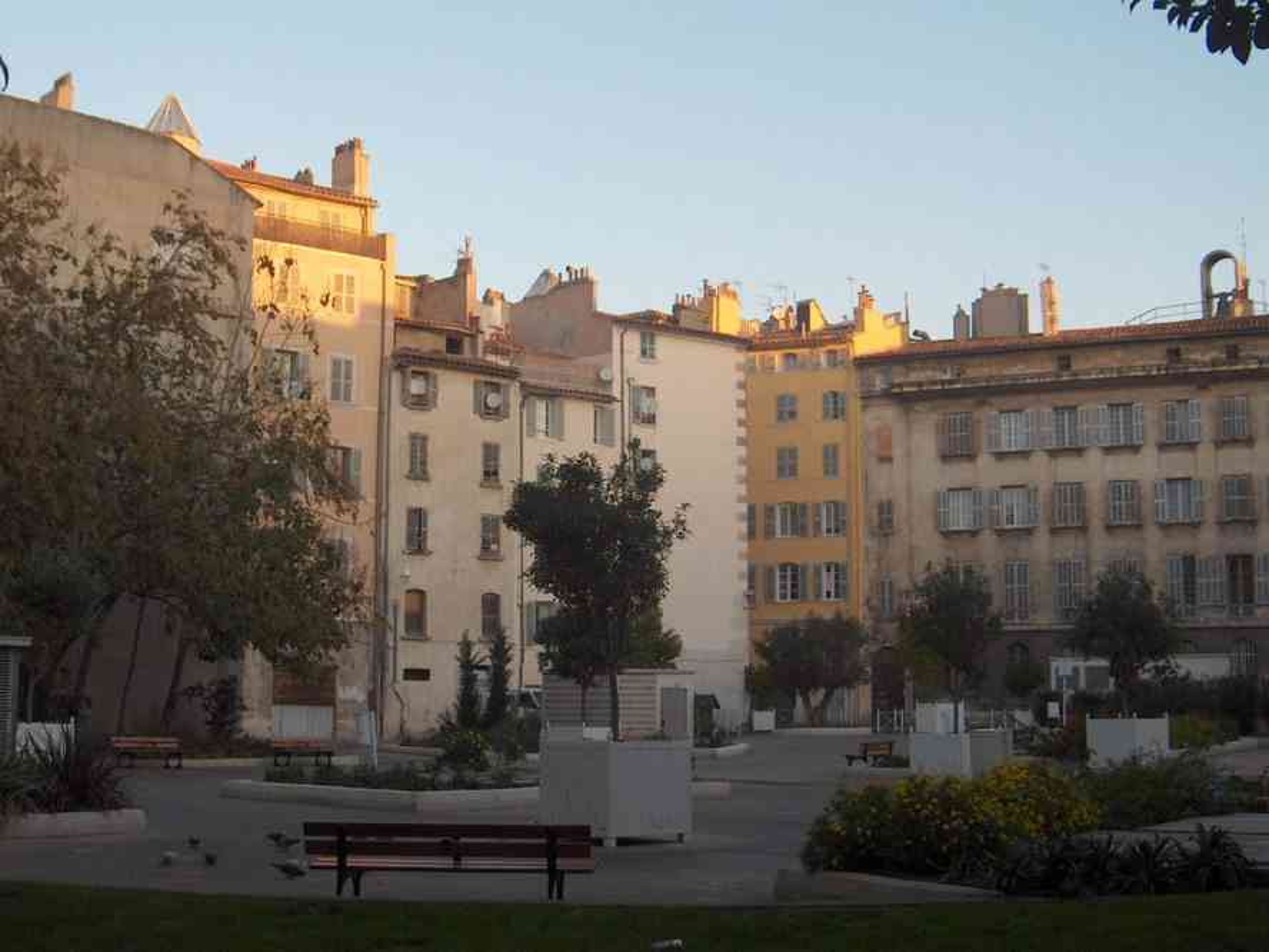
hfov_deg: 42.9
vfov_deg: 32.9
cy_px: 476
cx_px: 634
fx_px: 1613
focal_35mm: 44
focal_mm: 9
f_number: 2.9
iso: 100
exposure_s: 1/166
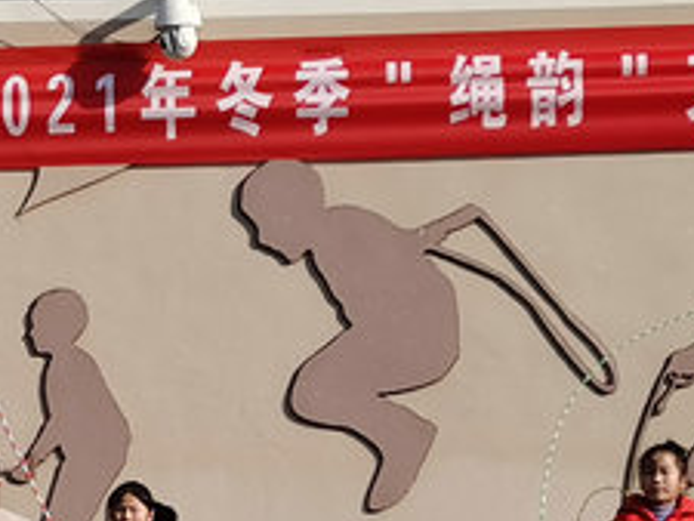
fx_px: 3069
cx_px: -52
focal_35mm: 153
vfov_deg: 9.6
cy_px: 623
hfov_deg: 12.7
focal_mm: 5.58
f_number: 1.8
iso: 50
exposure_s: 1/3534
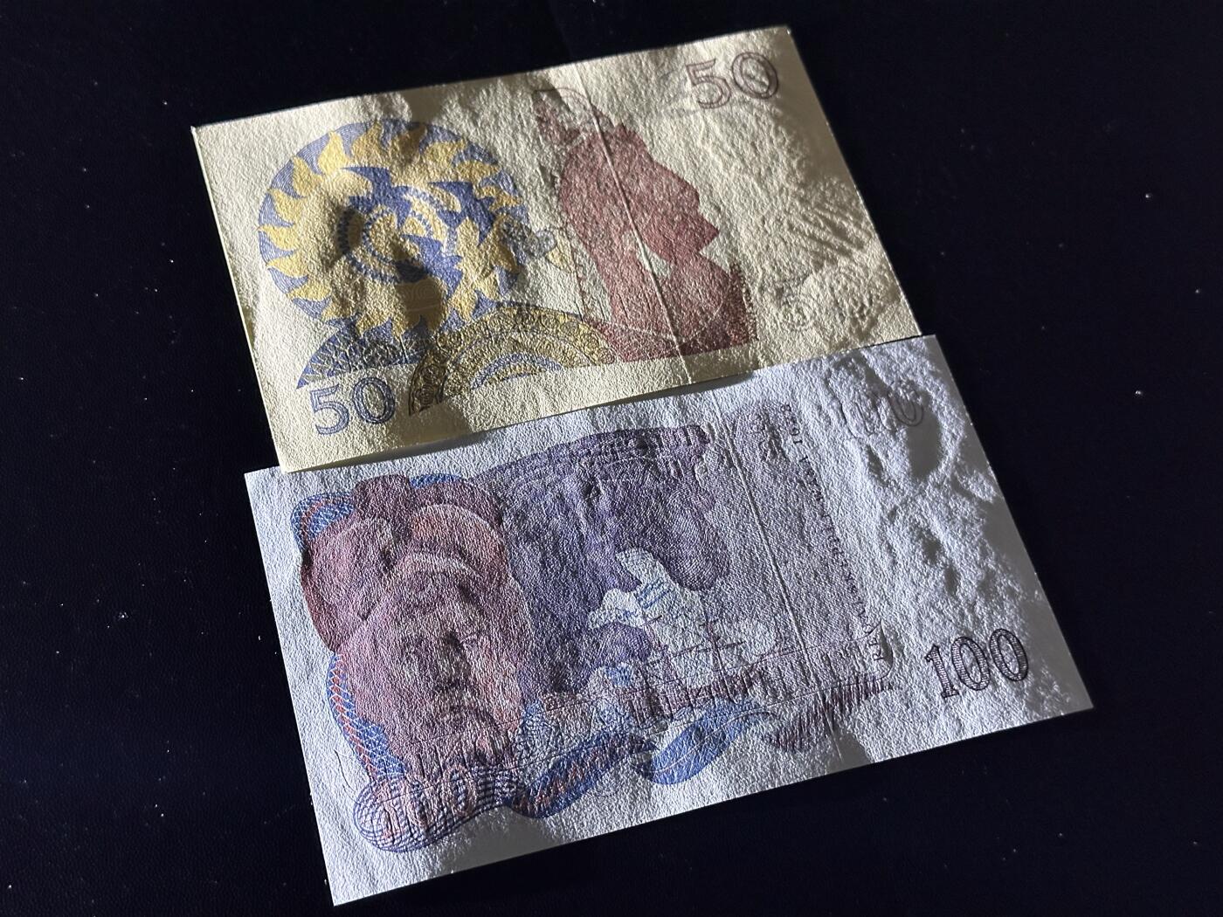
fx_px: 1696
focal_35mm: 48
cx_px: 612
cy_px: 458
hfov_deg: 39.7
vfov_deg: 30.3
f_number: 1.78
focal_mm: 6.86
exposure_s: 1/39
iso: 500
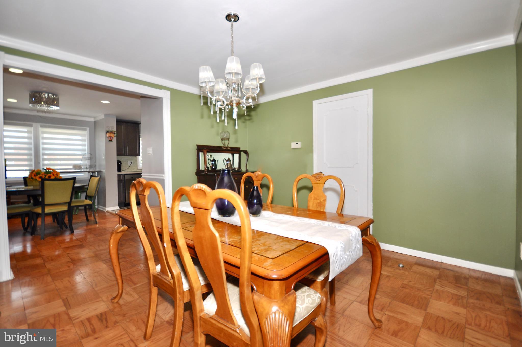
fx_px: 217
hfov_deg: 100.5
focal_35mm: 15
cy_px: 174
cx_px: 261
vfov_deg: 77.2
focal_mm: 10
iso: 100
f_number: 4
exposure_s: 1/60
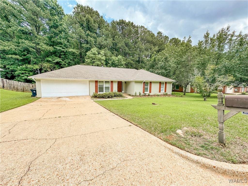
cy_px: 93
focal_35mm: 14
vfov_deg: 85.7
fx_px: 100
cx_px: 124
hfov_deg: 102.1
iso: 50
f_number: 2.2
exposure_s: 1/800
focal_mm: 2.22
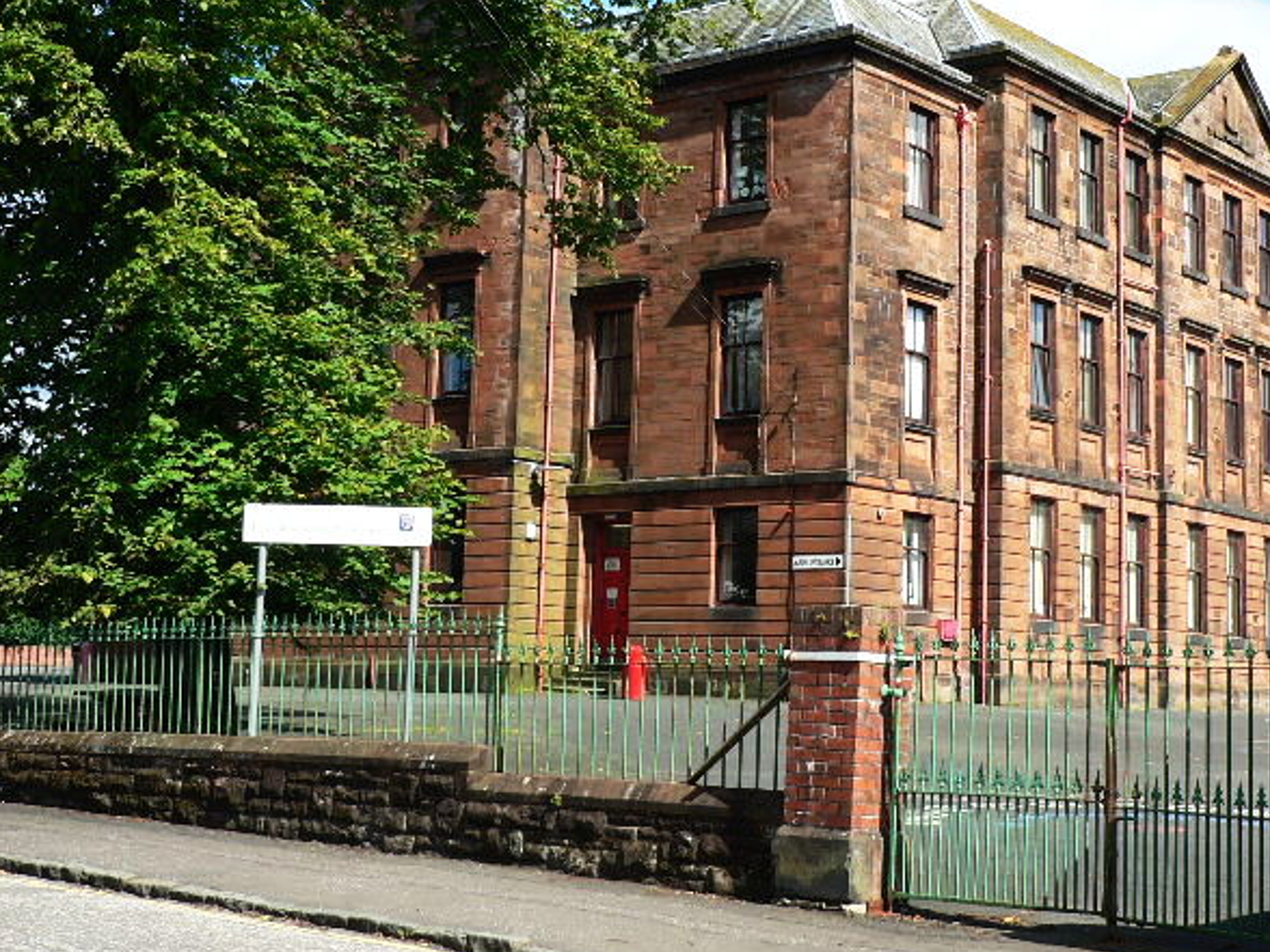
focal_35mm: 59
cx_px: 745
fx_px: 2165
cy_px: 384
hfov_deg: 32.6
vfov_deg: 24.8
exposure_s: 1/320
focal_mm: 8.1
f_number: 4
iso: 64
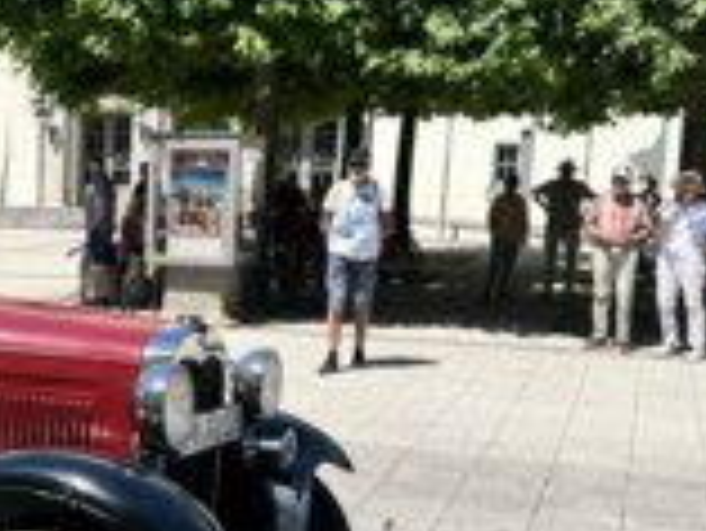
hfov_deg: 29.8
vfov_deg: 23.9
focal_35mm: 61
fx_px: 1245
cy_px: 356
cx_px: 18
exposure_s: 1/4545
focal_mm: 6.86
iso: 80
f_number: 1.78
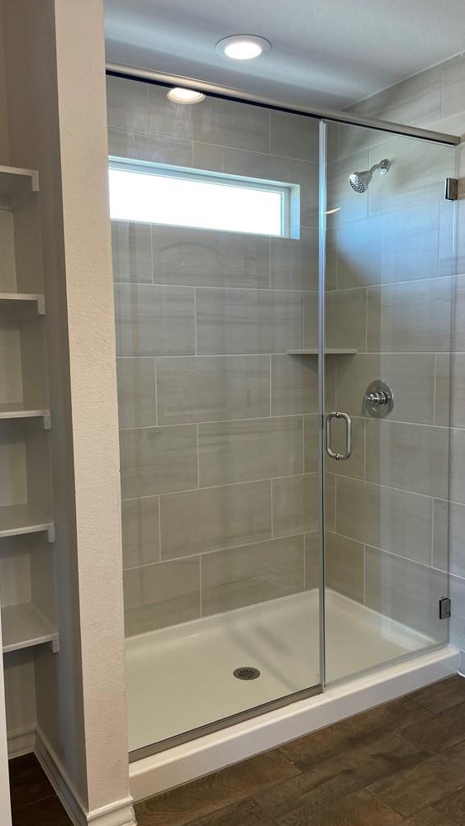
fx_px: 635
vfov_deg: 66.1
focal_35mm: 29
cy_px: 415
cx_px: 223
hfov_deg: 40.2
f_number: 1.6
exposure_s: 1/120
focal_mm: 4.2
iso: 100
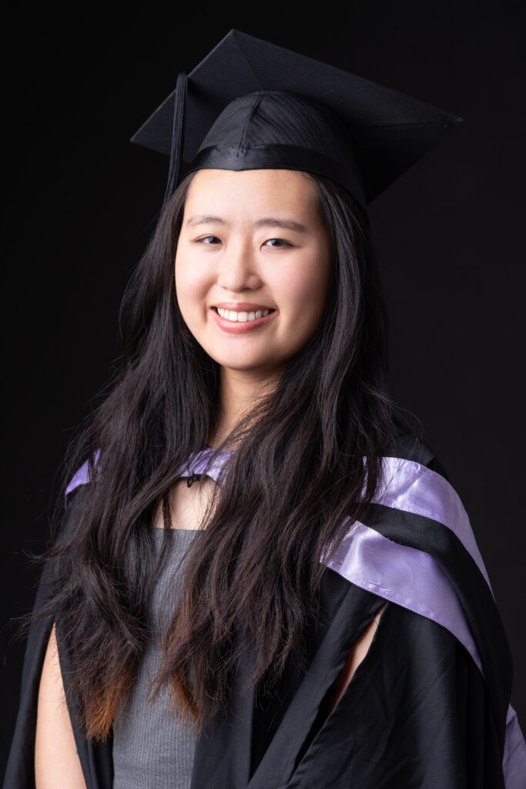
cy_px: 394
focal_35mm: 119
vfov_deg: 17.2
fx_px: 2607
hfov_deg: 11.5
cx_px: 263
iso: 160
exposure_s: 1/125
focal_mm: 119
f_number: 8
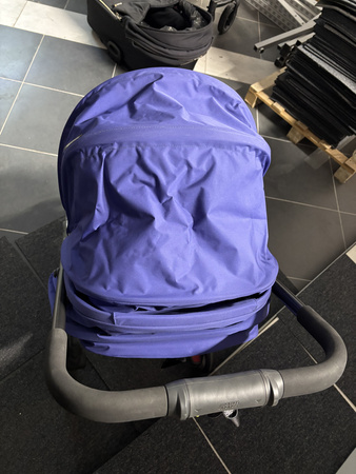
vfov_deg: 67.3
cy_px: 237
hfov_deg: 53.1
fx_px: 356
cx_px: 178
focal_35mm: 26
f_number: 1.6
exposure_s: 1/33
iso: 640
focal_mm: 5.96
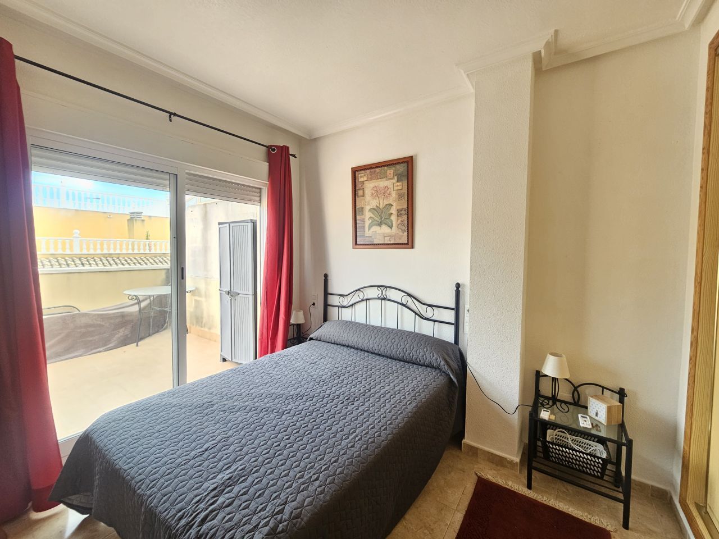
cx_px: 360
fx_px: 270
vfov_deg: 89.9
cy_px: 270
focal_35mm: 13
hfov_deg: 106.2
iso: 160
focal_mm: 2.2
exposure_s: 1/190
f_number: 2.2
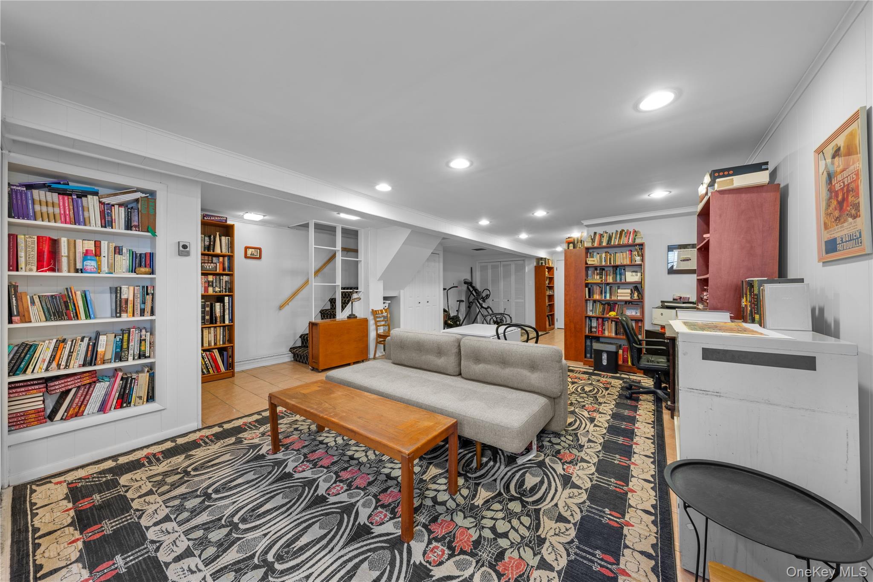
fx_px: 291
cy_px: 291
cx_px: 436
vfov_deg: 90.0
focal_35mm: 12
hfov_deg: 112.6
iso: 100
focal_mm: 12
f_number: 9
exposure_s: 10
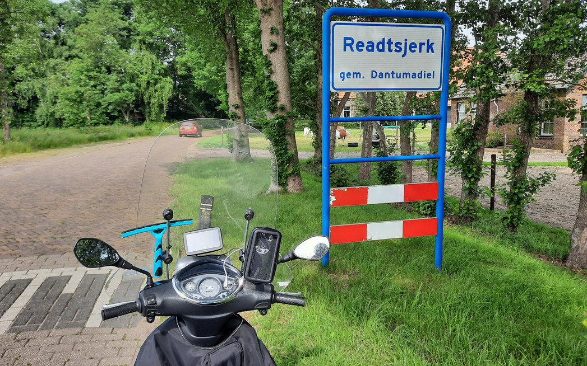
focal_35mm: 27
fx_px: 432
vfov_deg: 45.9
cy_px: 165
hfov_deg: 68.4
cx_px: 289
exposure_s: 1/389
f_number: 2
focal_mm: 4.6
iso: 32
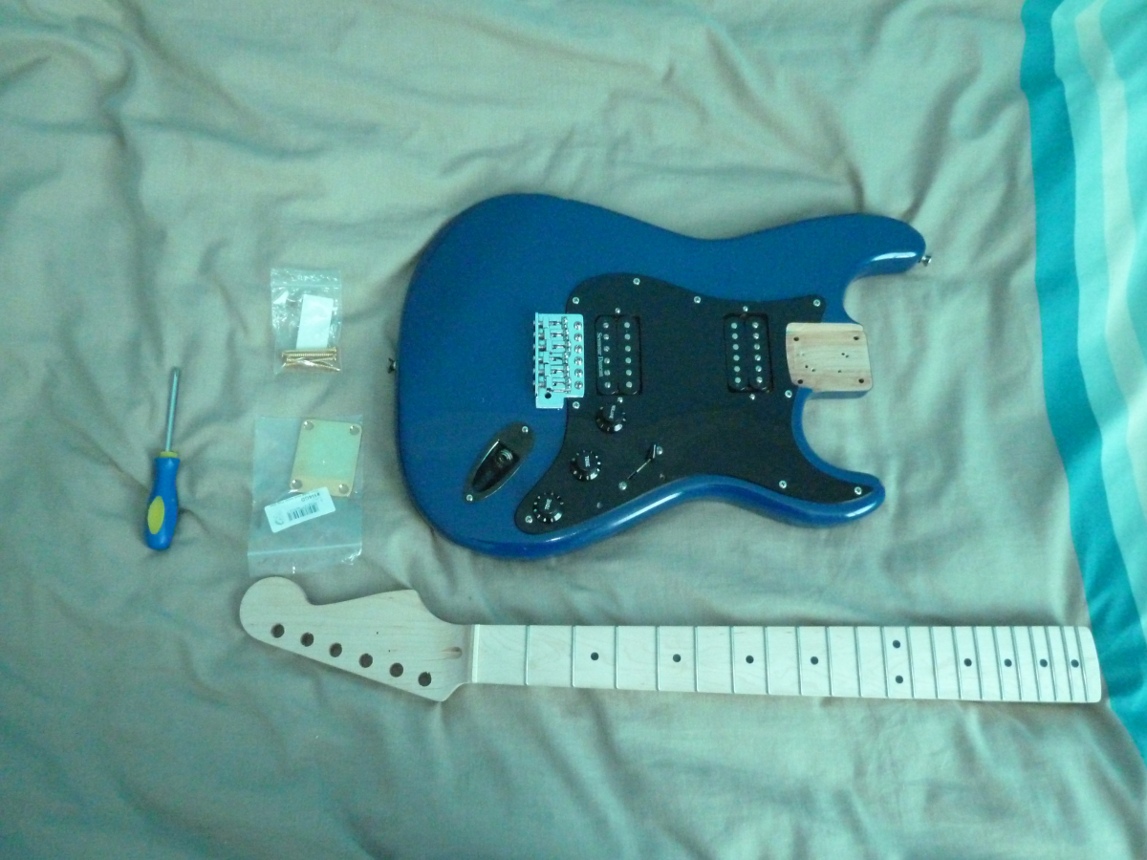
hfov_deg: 69.4
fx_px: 828
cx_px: 574
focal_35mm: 25
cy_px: 430
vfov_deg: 54.9
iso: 800
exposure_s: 1/8
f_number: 3.3
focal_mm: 4.1
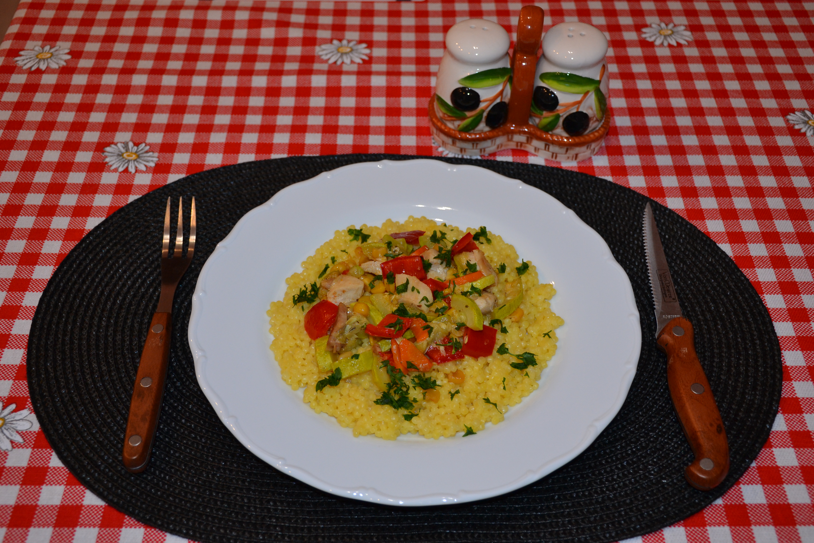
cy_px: 272
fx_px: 916
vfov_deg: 33.0
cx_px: 407
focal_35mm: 40
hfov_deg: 47.9
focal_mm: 27
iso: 450
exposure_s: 1/60
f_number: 4
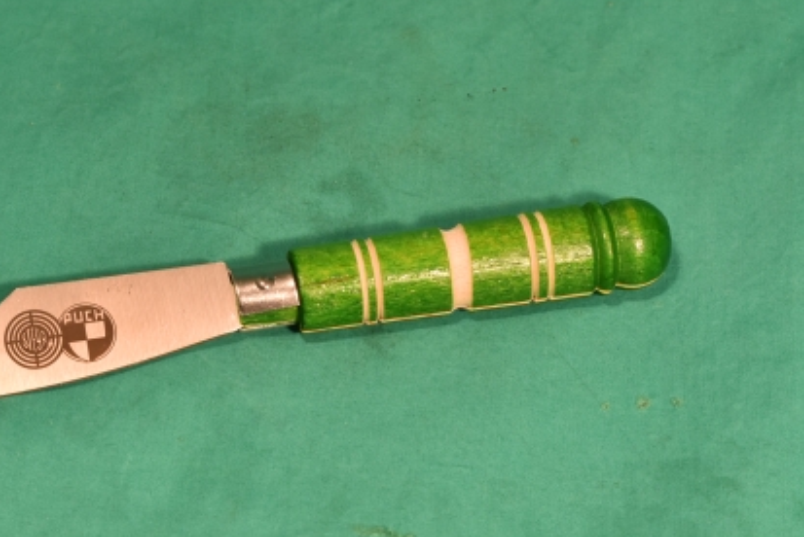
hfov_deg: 17.0
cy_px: 333
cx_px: 271
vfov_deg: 11.5
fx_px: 2676
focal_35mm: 120
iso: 1250
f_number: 14
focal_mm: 55
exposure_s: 1/100
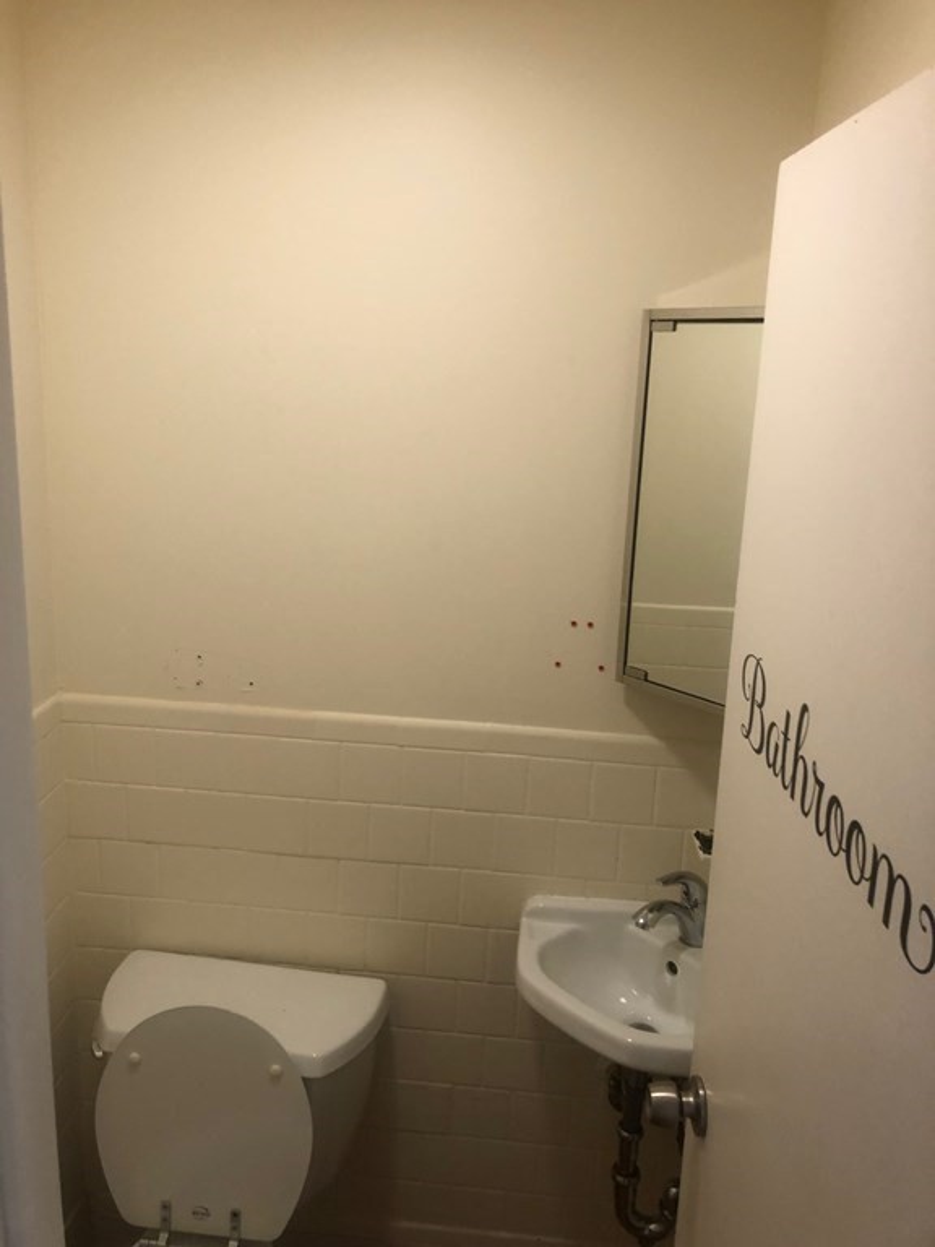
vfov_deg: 63.4
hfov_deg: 49.7
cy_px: 624
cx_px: 468
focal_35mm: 28
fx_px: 1008
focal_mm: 3.99
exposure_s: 1/20
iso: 40
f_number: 1.8
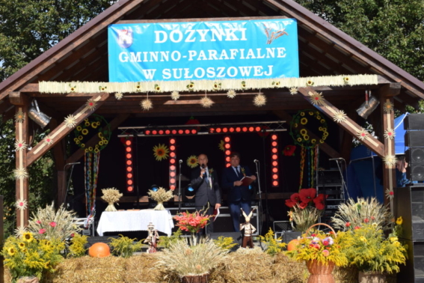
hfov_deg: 32.9
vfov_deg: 22.3
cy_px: 146
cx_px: 191
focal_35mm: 61
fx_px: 718
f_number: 10
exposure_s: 1/200
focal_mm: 36
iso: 100
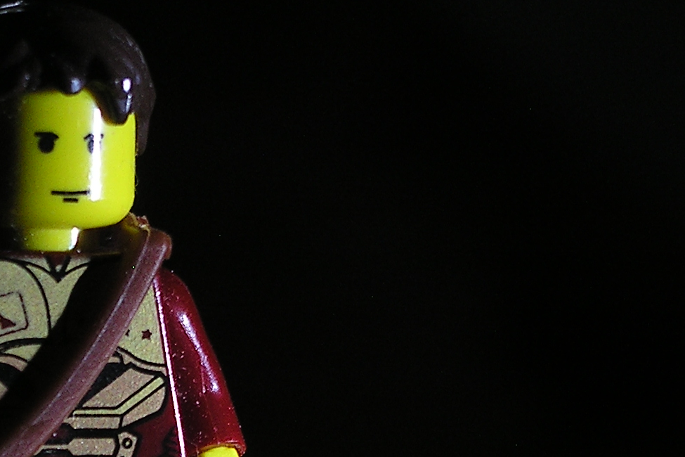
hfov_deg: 8.6
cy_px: 318
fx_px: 4547
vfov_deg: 5.7
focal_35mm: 239
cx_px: 100
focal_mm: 20.4
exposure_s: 1/2.56
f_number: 3.8
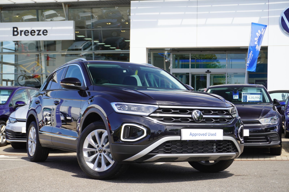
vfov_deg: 23.7
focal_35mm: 57
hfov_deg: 35.1
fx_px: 457
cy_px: 96
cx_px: 144
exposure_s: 1/80
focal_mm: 38
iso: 100
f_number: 7.1
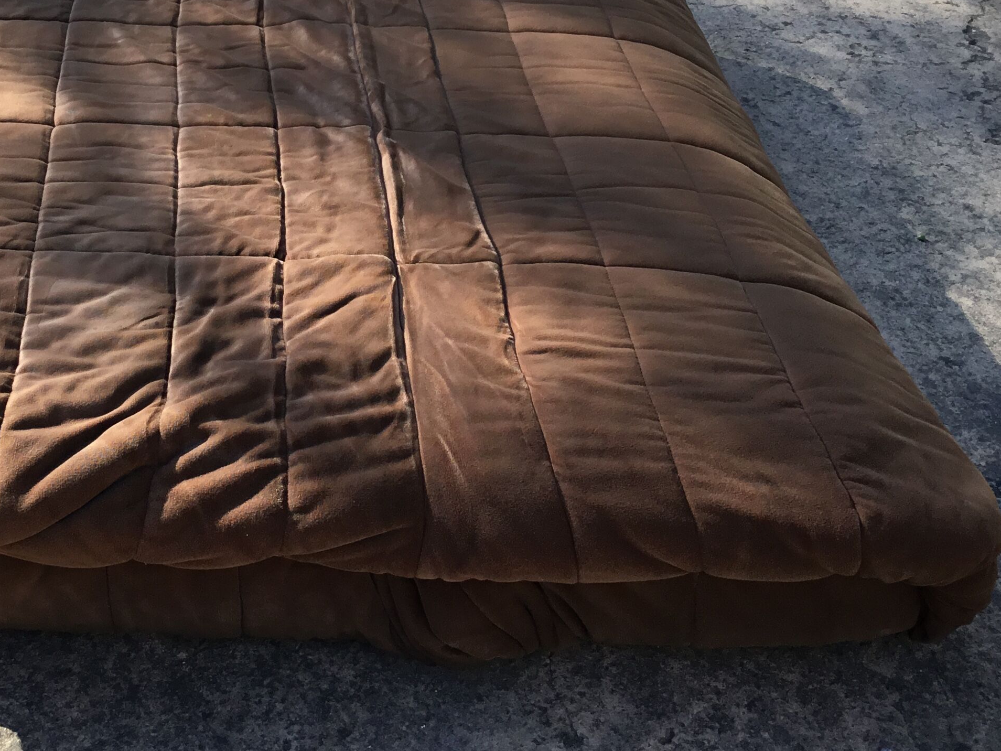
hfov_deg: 35.6
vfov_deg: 27.3
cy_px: 235
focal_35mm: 53
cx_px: 292
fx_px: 1533
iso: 25
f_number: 2.4
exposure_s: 1/307
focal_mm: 3.3
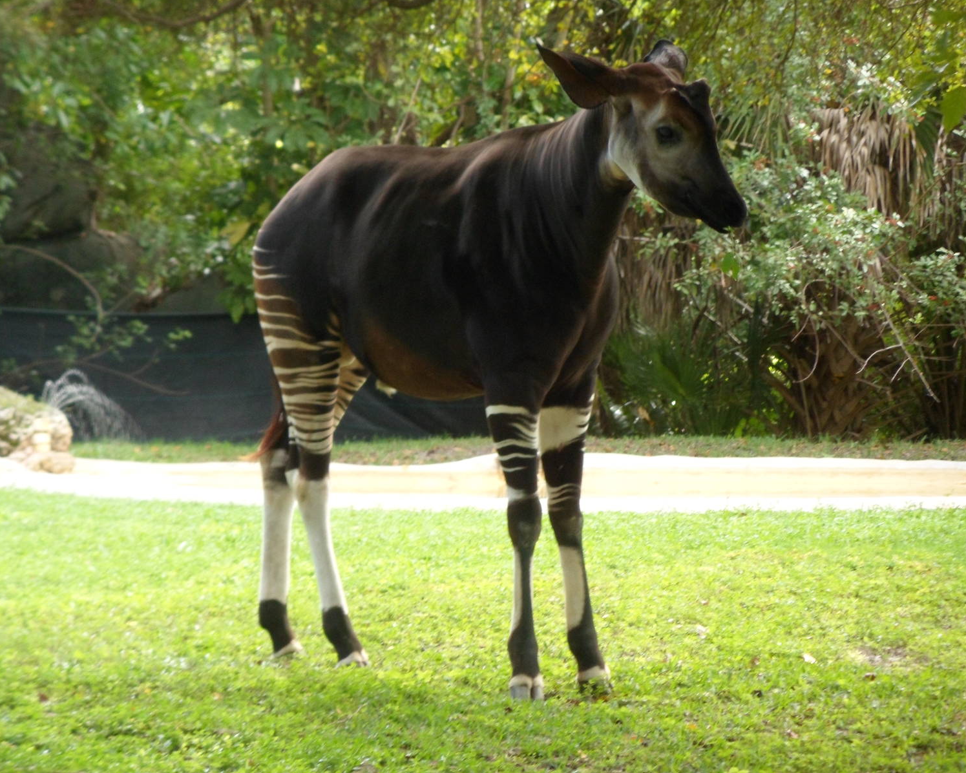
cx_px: 503
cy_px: 386
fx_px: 8062
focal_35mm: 282
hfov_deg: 6.9
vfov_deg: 5.5
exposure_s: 1/60
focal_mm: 46.8
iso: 160
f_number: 5.9
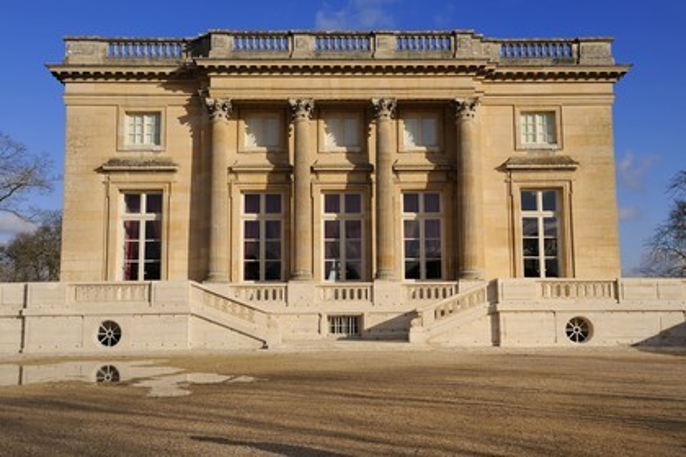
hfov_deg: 53.1
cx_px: 343
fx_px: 686
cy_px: 228
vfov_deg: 36.9
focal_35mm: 36
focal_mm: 36
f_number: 18
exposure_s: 1/160
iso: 200
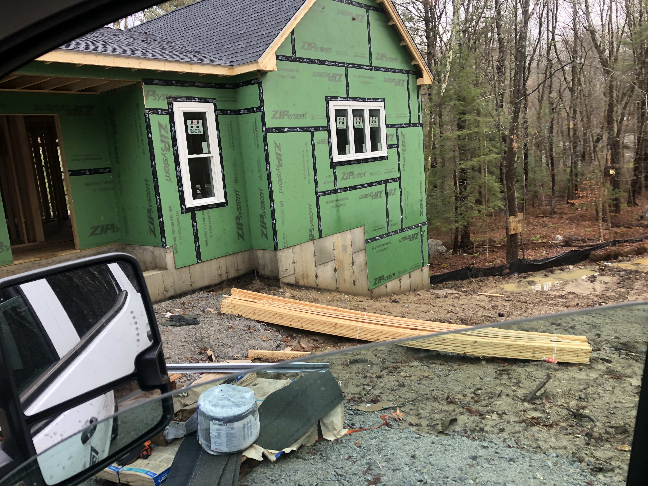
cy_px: 243
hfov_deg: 63.4
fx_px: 524
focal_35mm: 28
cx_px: 324
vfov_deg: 49.7
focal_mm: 3.99
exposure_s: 1/60
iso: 32
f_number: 1.8
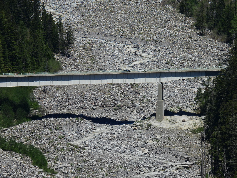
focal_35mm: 450
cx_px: 118
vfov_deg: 3.3
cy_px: 89
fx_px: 3081
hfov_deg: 4.4
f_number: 5
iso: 100
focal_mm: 80.3
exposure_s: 1/1000
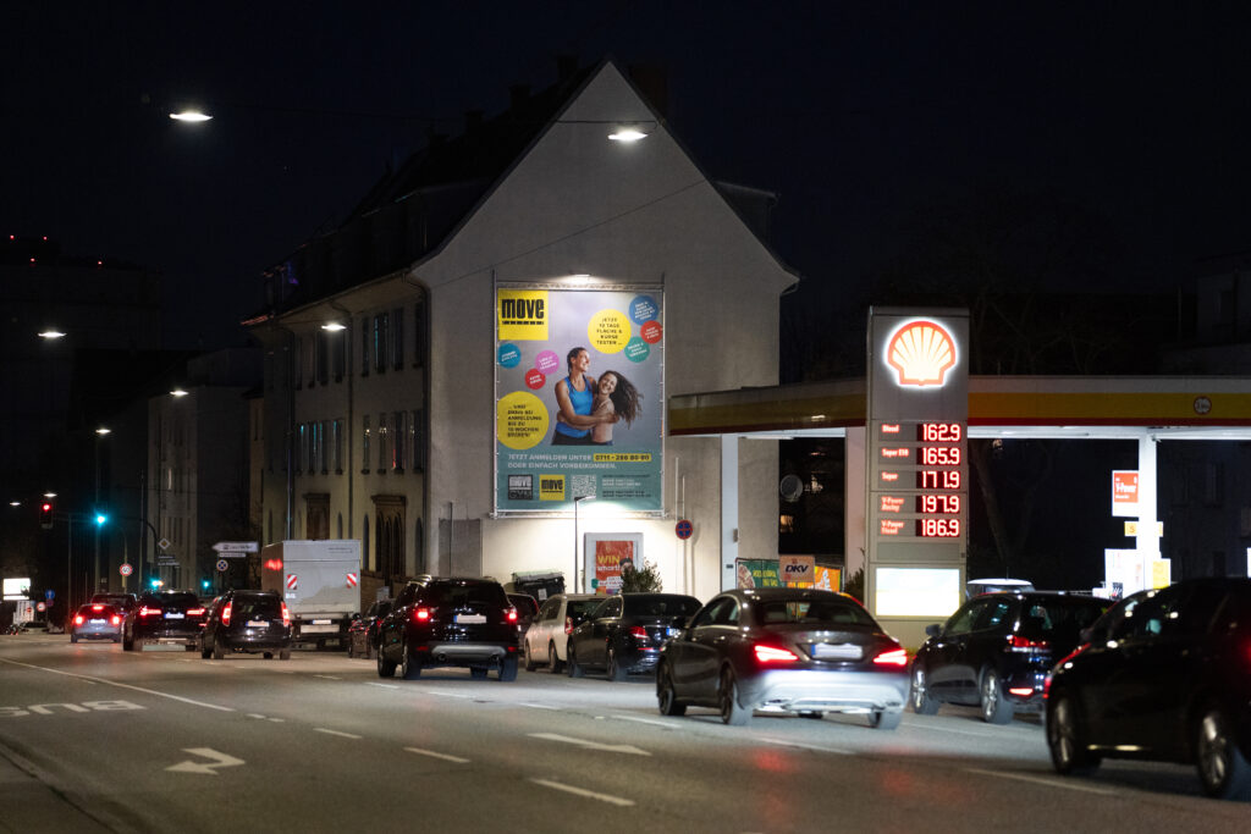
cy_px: 417
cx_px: 626
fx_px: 3510
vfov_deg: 13.6
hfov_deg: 20.2
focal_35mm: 101
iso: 5000
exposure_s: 1/125
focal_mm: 101
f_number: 2.8
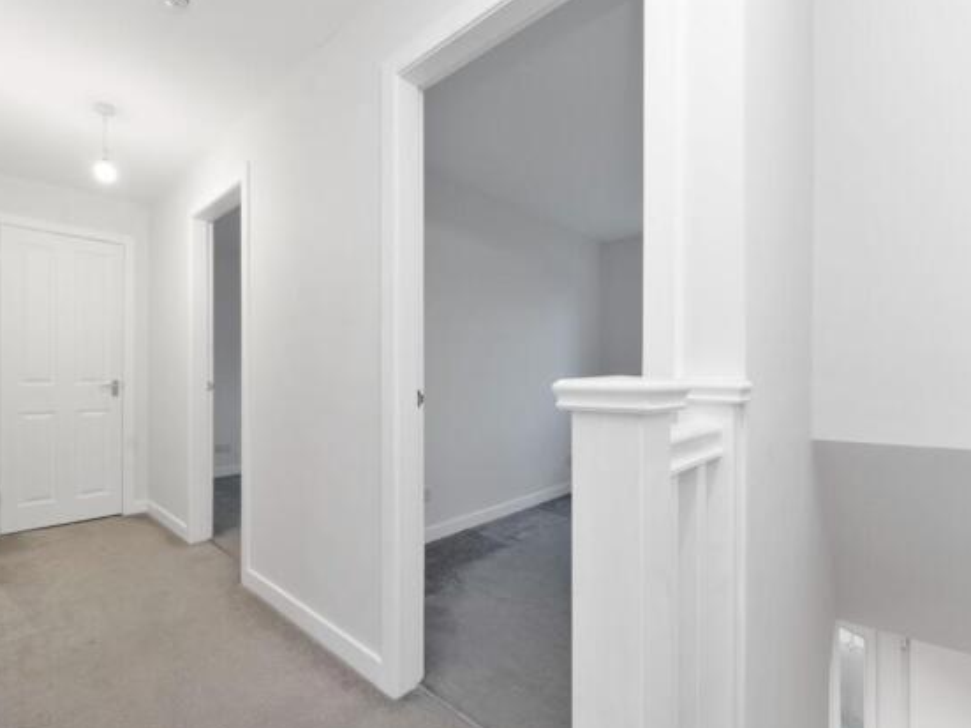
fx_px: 449
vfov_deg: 78.1
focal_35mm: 16
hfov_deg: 94.0
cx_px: 426
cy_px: 376
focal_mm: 14
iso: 200
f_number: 7.1
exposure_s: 1/6
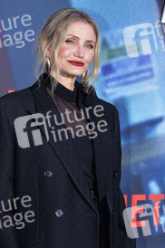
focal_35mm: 190
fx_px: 1309
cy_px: 172
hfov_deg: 7.2
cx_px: 87
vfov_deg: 10.8
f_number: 7.1
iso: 1250
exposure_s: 1/200
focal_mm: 130
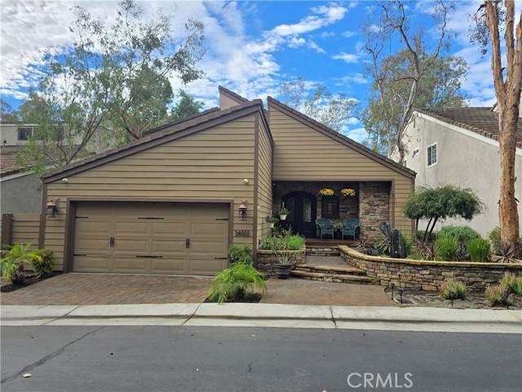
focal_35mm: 23
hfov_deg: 73.9
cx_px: 261
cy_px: 196
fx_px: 347
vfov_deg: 58.9
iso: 12
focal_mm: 6.3
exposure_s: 1/392
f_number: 1.7
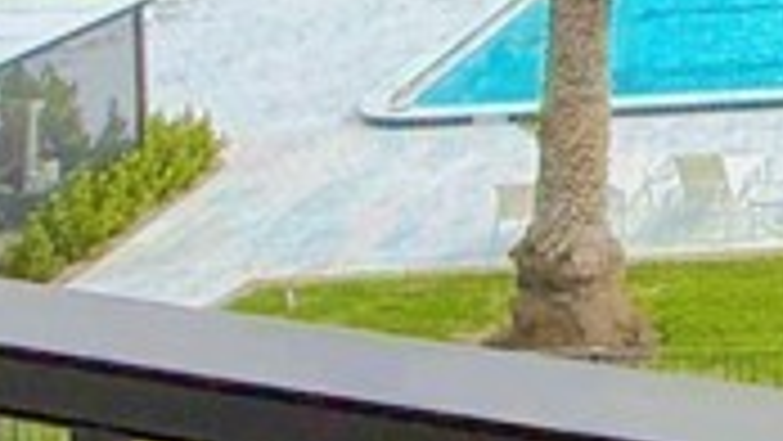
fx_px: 1869
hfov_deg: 18.5
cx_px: 1408
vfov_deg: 11.6
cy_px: -531
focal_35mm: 90
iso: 50
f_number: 2.2
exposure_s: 1/1848
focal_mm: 2.22
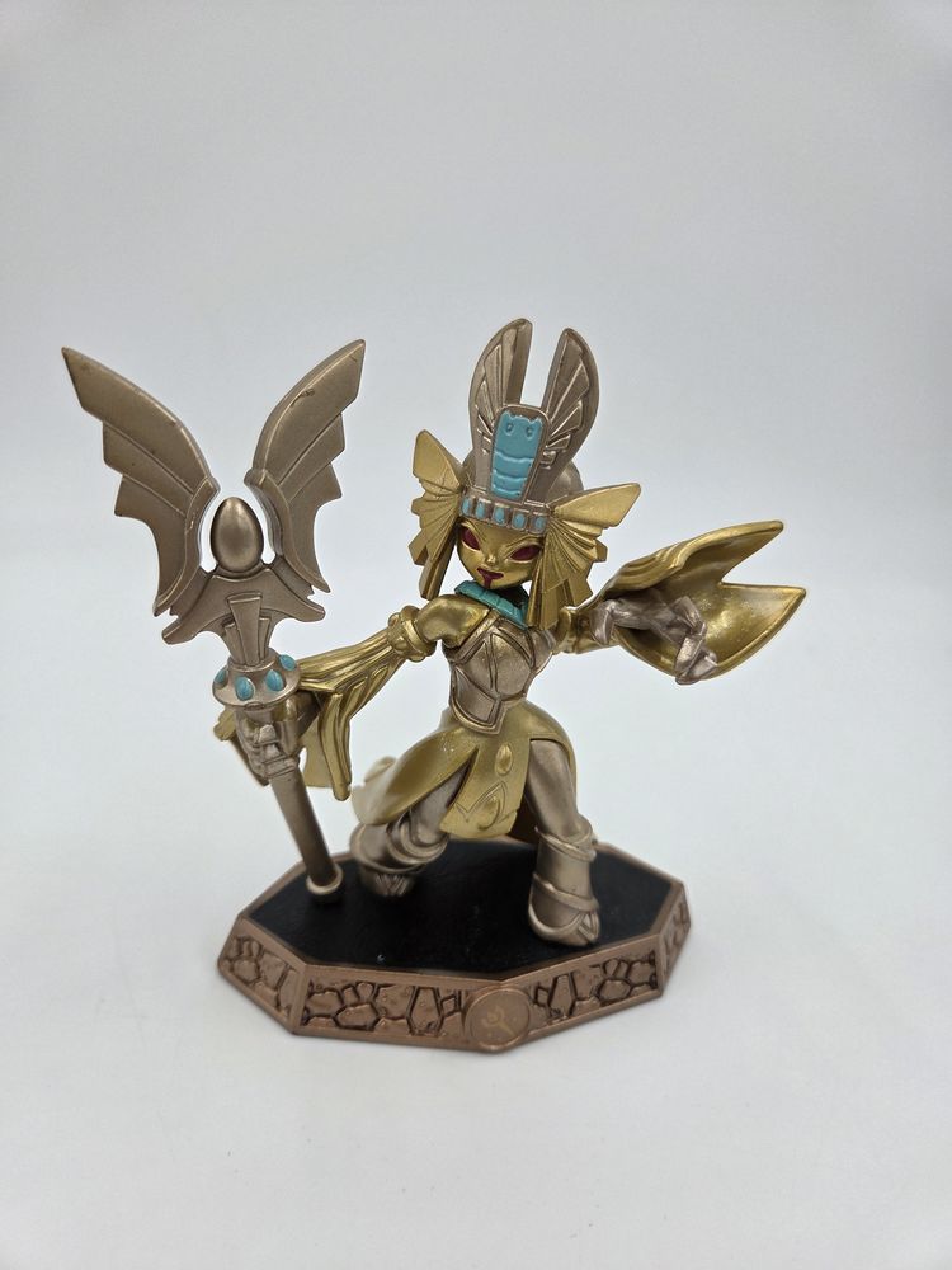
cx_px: 476
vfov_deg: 73.9
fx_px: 843
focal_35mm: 23
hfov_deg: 58.9
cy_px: 635
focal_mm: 5.4
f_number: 1.8
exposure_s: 1/180
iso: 32
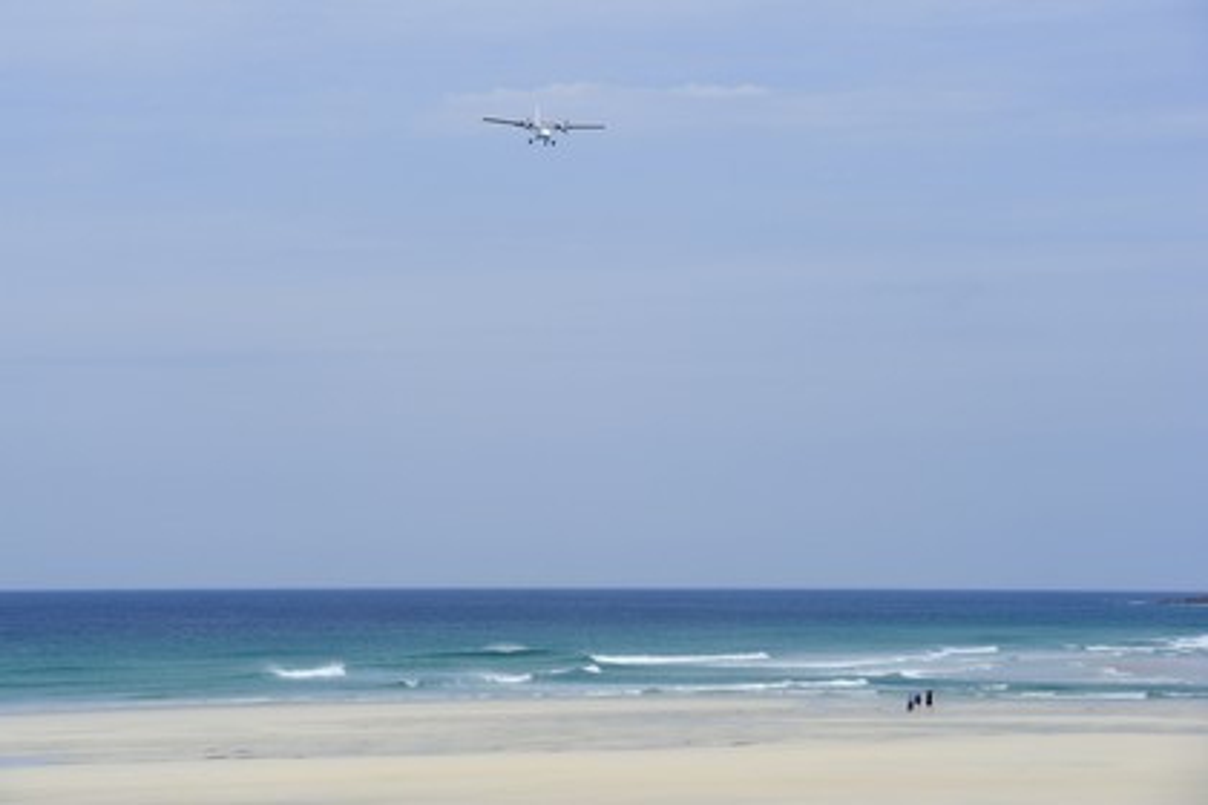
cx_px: 604
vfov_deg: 9.8
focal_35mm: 140
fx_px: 4697
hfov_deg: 14.7
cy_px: 402
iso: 200
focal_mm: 140
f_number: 9
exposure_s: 1/500
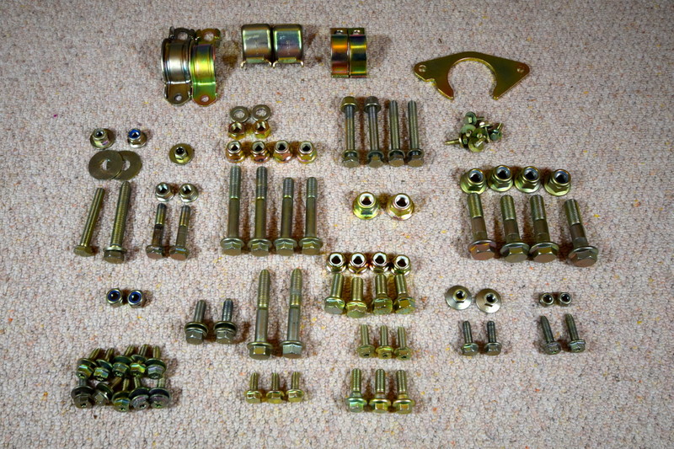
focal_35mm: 30
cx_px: 337
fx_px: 562
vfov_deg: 43.6
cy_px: 224
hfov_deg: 61.9
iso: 800
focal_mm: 20
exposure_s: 1/60
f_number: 5.6
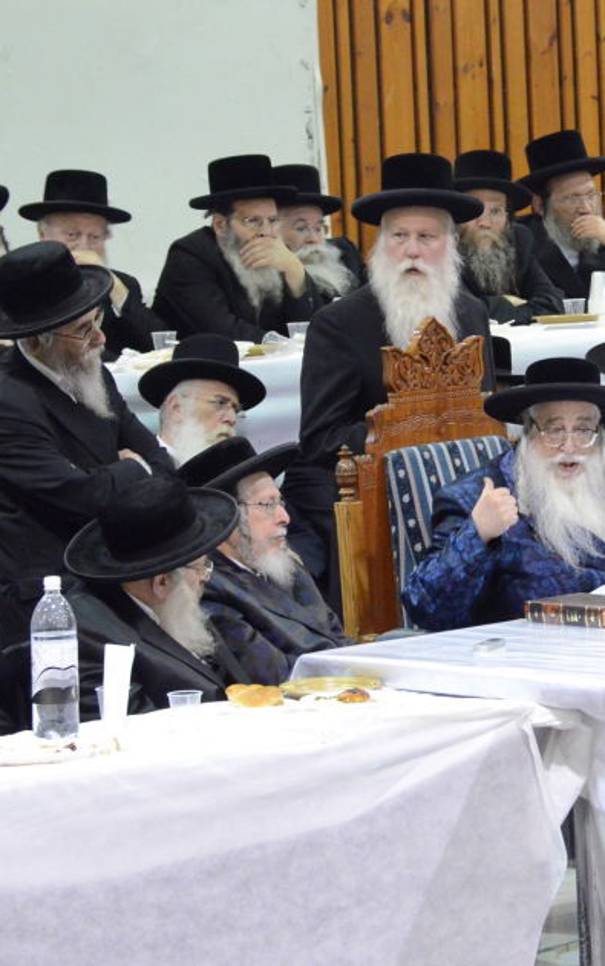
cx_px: 608
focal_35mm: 193
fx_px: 5086
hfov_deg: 6.8
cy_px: 455
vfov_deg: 10.9
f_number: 5.6
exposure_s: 1/50
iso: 4000
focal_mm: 78
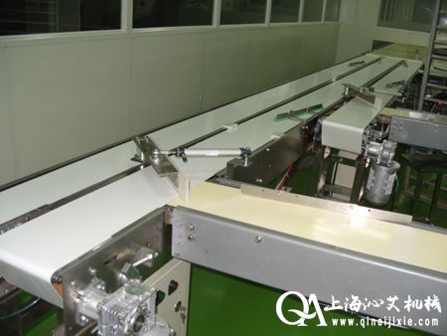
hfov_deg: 52.6
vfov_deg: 40.7
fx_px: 452
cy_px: 168
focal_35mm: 35
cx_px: 224
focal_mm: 7.8
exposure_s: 1/45
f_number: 2.8
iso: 100
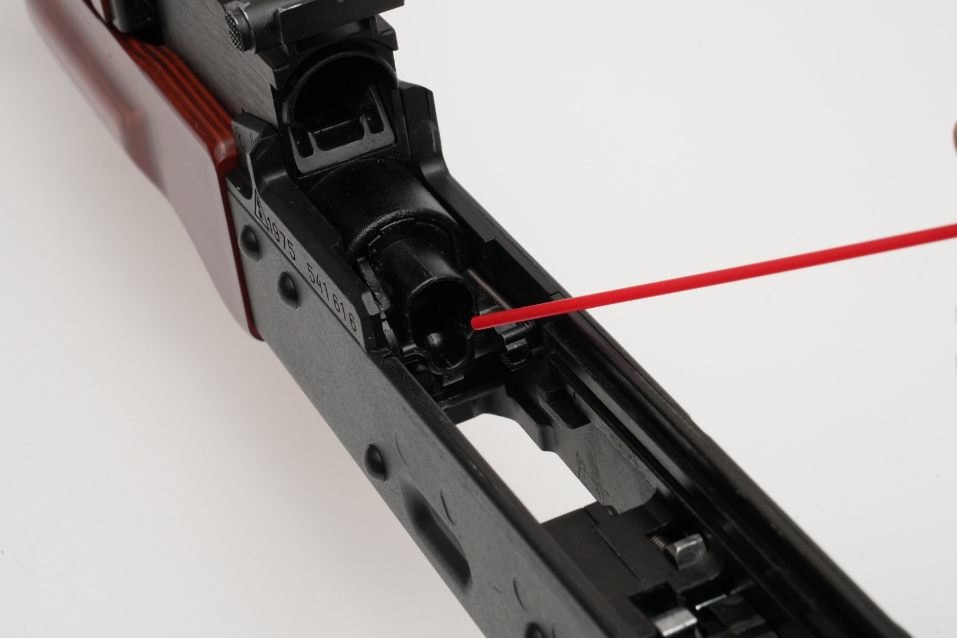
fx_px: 2791
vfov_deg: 13.0
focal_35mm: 105
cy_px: 319
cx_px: 478
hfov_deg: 19.5
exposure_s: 1/60
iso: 1600
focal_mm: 105
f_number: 22
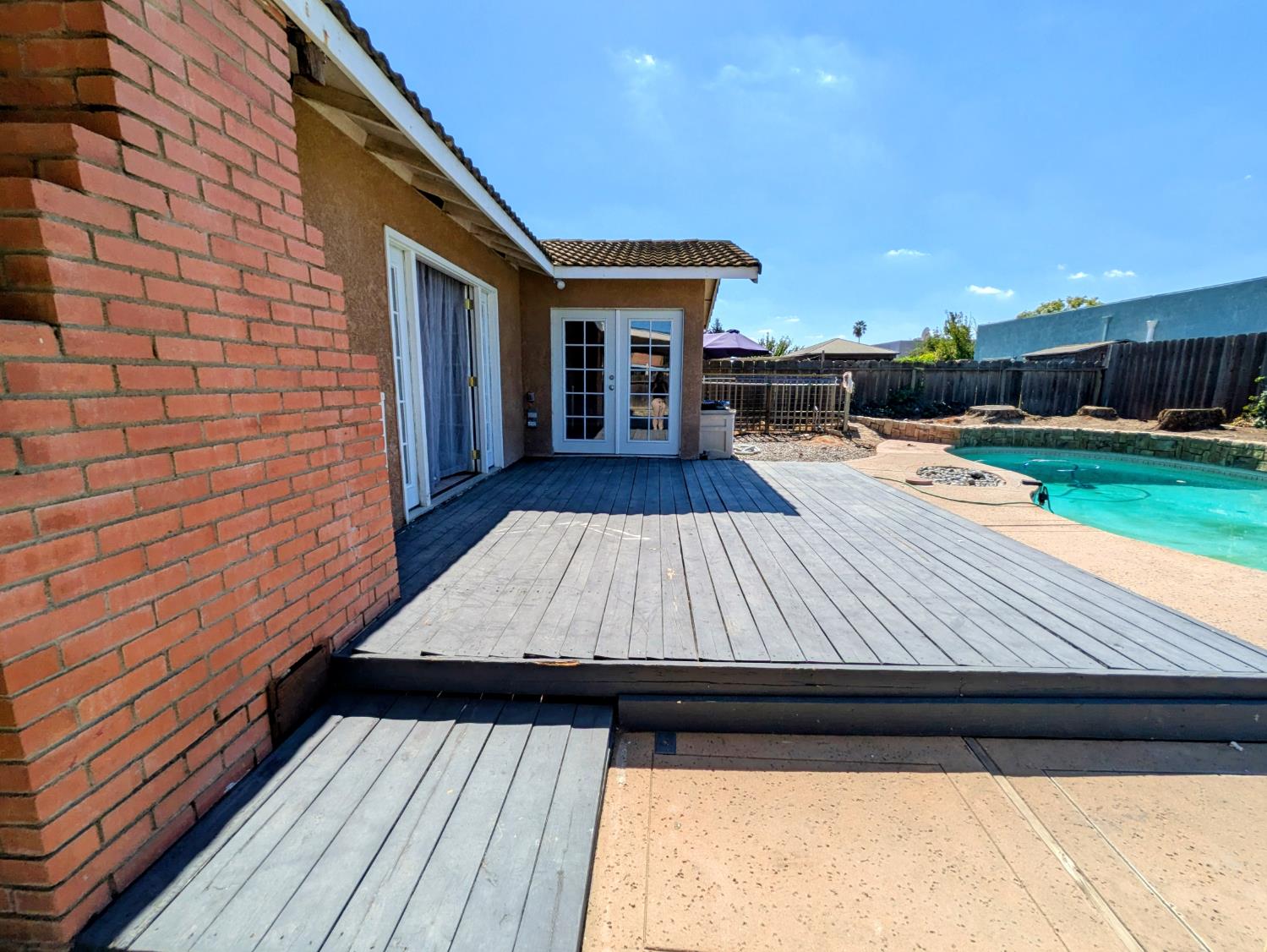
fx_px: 513
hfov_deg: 102.0
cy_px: 476
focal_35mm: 14
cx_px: 634
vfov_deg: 85.7
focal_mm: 1.83
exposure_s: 1/2137
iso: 48
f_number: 2.2
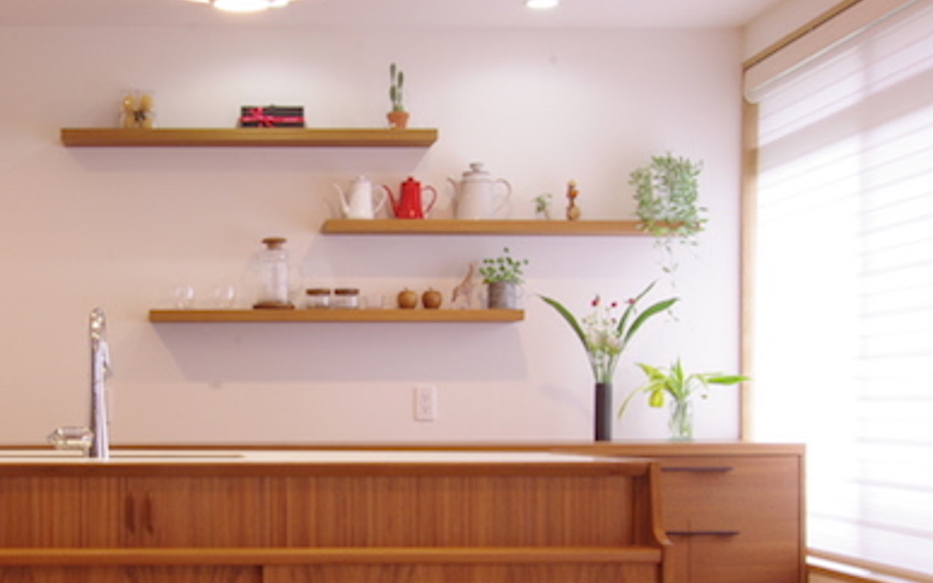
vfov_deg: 21.8
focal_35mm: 59
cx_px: 234
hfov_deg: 33.8
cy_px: 435
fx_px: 1500
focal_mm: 19
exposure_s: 1.5
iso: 200
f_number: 19
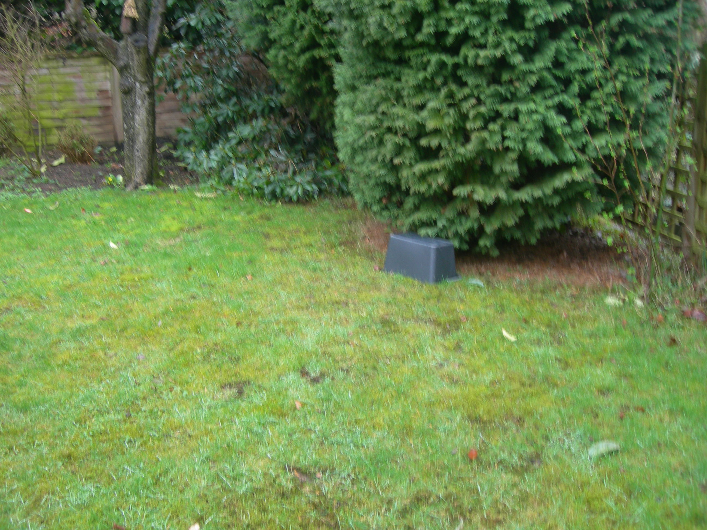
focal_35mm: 38
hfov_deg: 49.0
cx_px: 354
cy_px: 265
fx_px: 776
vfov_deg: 37.7
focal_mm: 7.8
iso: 50
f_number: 2.8
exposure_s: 1/32.2
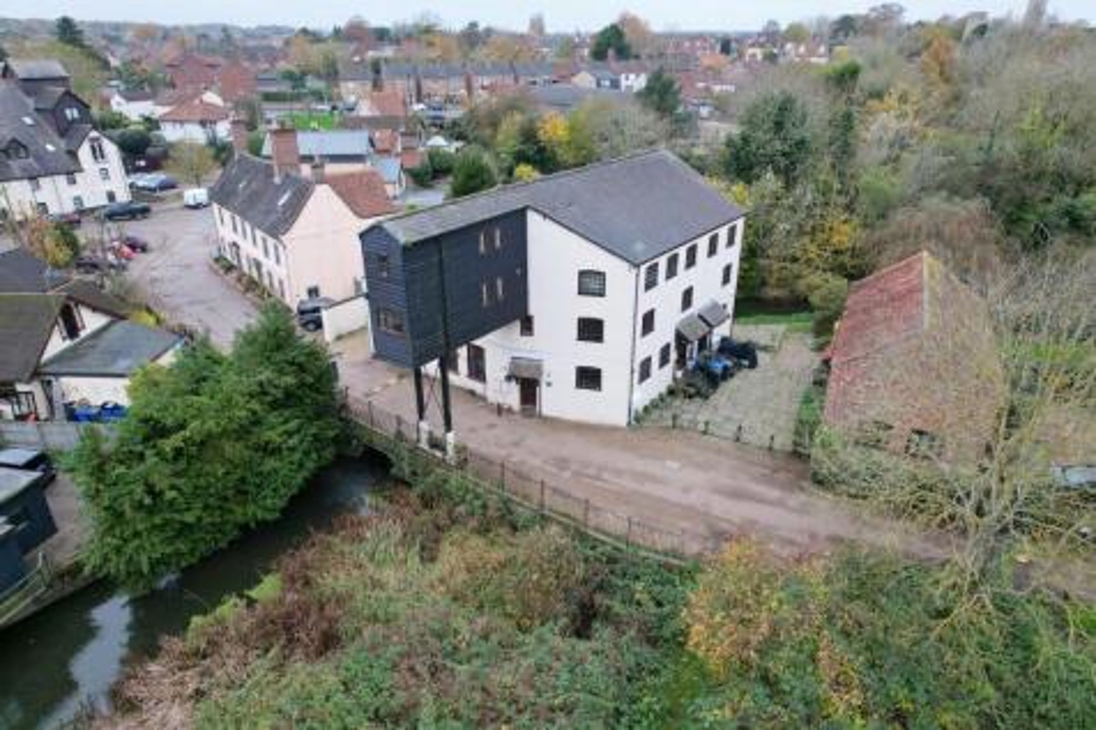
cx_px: 548
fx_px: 670
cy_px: 365
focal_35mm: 22
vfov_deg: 57.2
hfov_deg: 78.6
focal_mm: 8.38
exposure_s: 1/20
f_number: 2.8
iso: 100
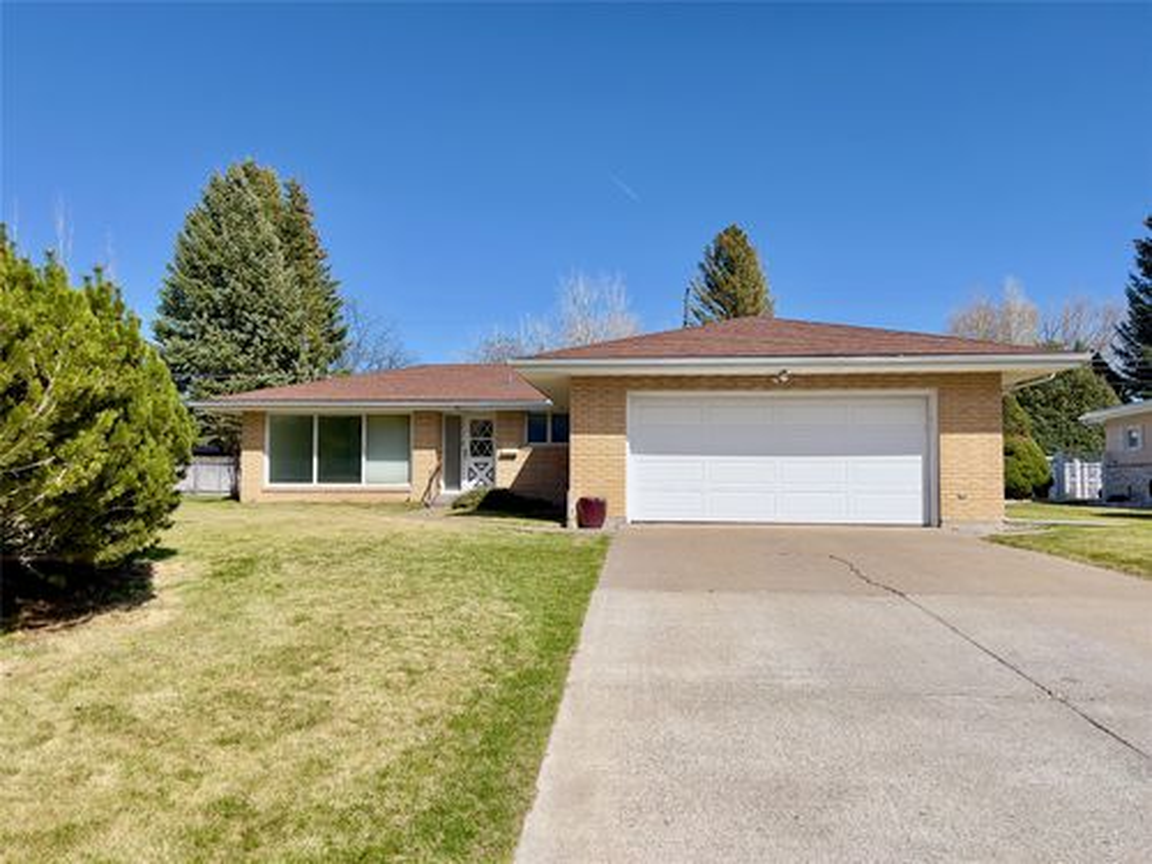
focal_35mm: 26
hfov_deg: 67.3
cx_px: 576
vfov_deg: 53.1
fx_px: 865
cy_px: 432
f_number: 1.5
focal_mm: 5.7
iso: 50
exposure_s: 1/2513
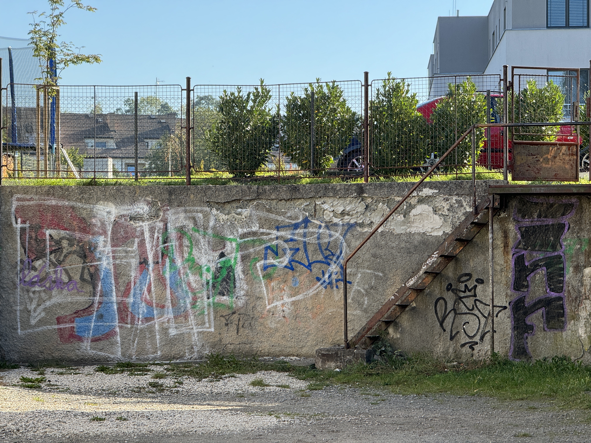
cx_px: 296
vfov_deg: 12.3
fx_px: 2049
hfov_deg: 16.4
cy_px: 222
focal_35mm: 120
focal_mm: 15.66
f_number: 2.8
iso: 50
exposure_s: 1/442
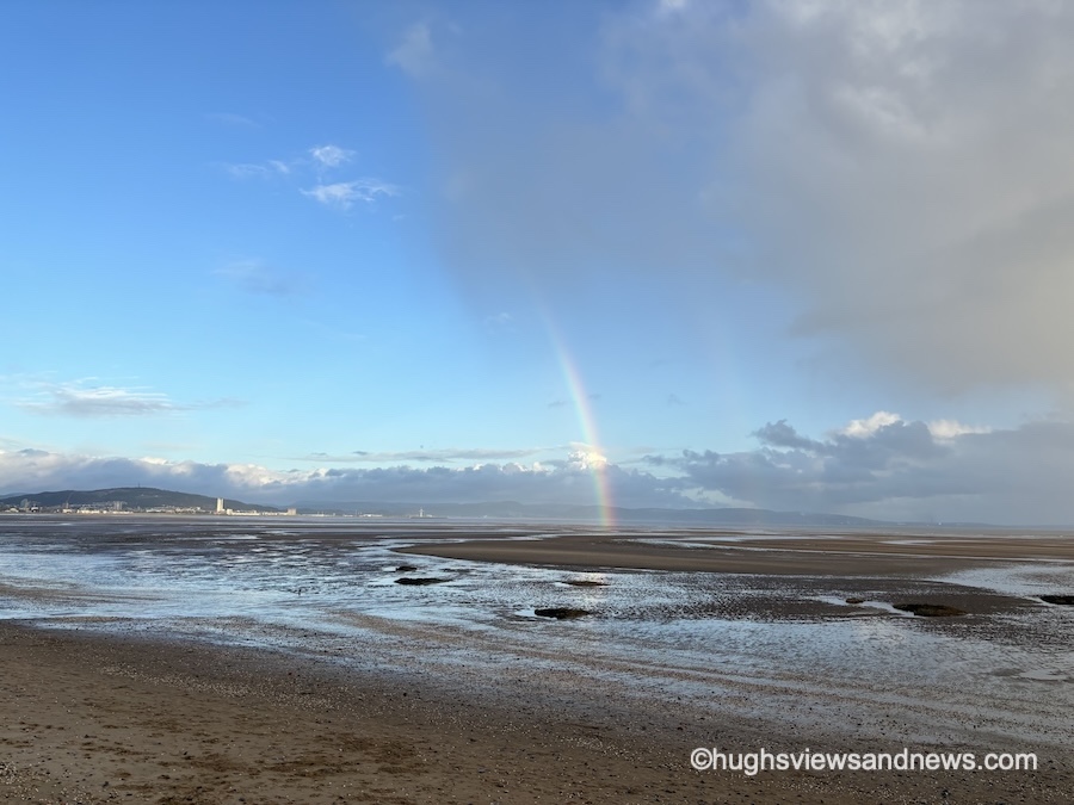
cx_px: 537
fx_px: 807
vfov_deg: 53.1
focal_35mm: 26
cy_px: 402
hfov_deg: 67.3
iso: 50
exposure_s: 1/1437
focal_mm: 5.96
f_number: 1.6
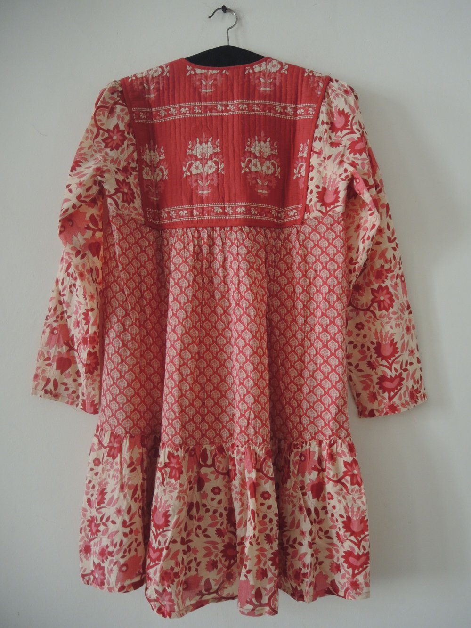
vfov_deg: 63.4
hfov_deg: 49.8
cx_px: 236
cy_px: 314
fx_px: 508
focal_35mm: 28
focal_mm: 6
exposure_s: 1/8
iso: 500
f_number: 2
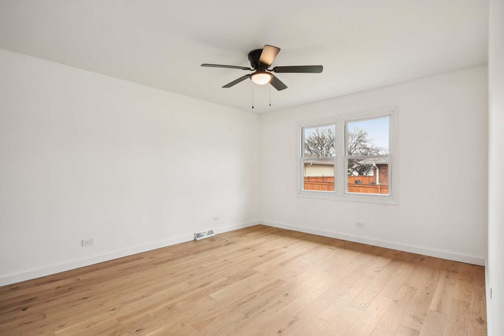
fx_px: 241
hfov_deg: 92.4
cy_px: 168
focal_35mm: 17
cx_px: 252
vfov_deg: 69.7
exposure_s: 1/40
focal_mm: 11.5
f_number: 8
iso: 400
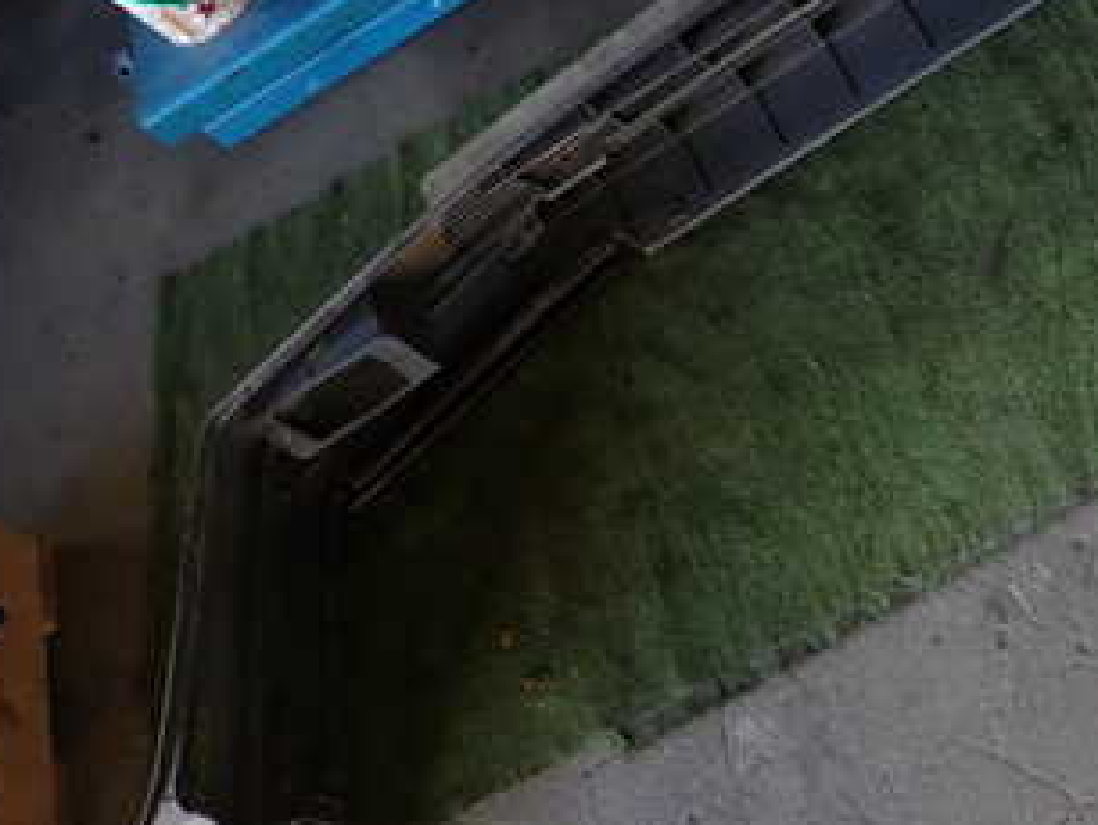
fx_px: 1555
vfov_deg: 29.7
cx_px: 1023
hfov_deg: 36.1
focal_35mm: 49
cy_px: 337
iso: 125
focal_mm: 4.5
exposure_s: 1/60
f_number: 2
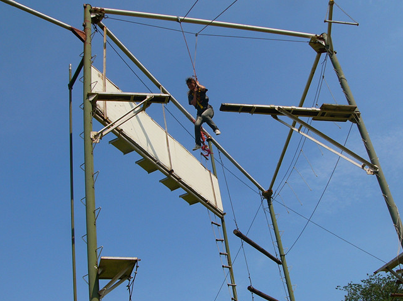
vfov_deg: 32.1
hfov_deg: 42.1
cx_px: 215
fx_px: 523
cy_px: 140
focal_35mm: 45
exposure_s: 1/800
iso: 50
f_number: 4.6
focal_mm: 6
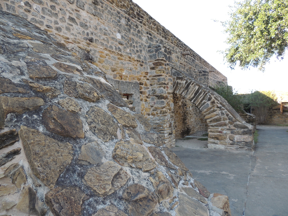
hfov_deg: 71.6
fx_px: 200
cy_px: 108
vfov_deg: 56.8
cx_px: 144
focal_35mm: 24
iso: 100
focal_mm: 4.3
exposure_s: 1/125
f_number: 3
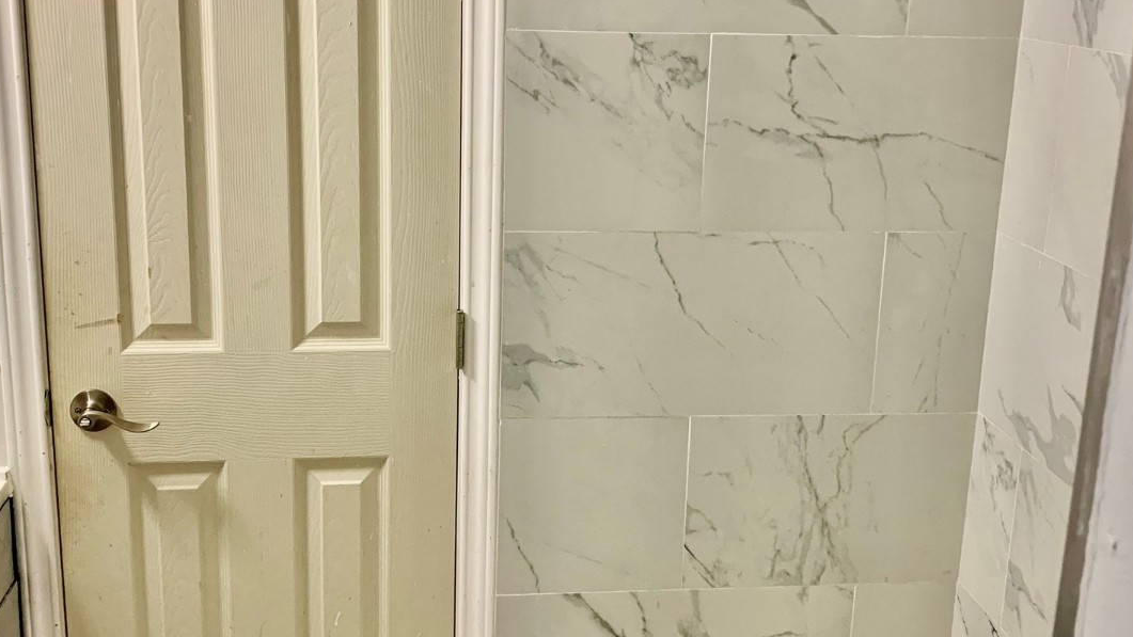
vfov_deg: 29.0
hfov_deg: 49.4
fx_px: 1232
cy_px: 261
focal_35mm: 41
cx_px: 551
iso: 250
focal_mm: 4.25
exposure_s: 1/60
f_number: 1.8
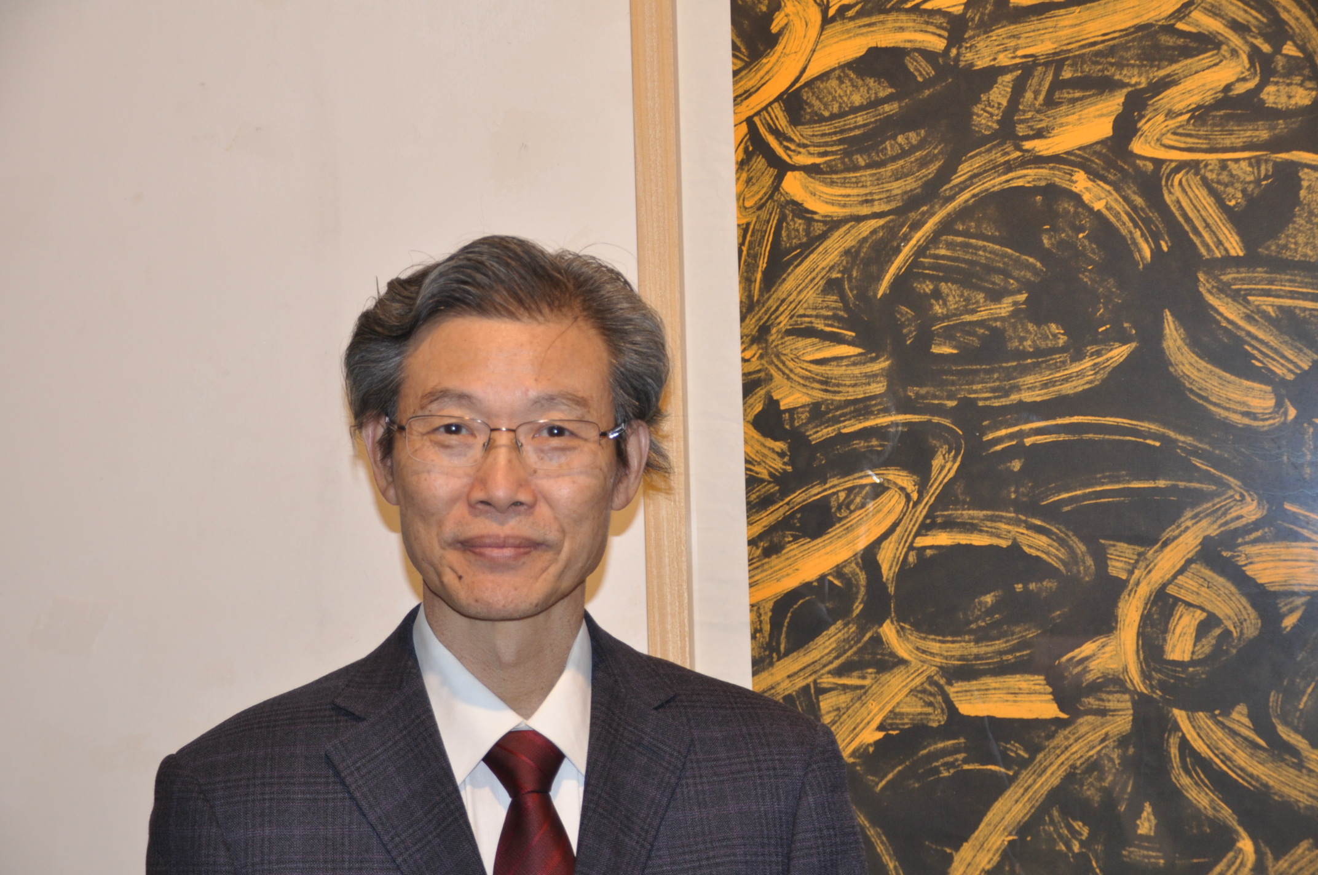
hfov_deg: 26.0
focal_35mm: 78
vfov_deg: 17.4
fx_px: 2852
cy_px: 438
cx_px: 659
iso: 400
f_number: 4.8
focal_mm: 52
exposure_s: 1/60
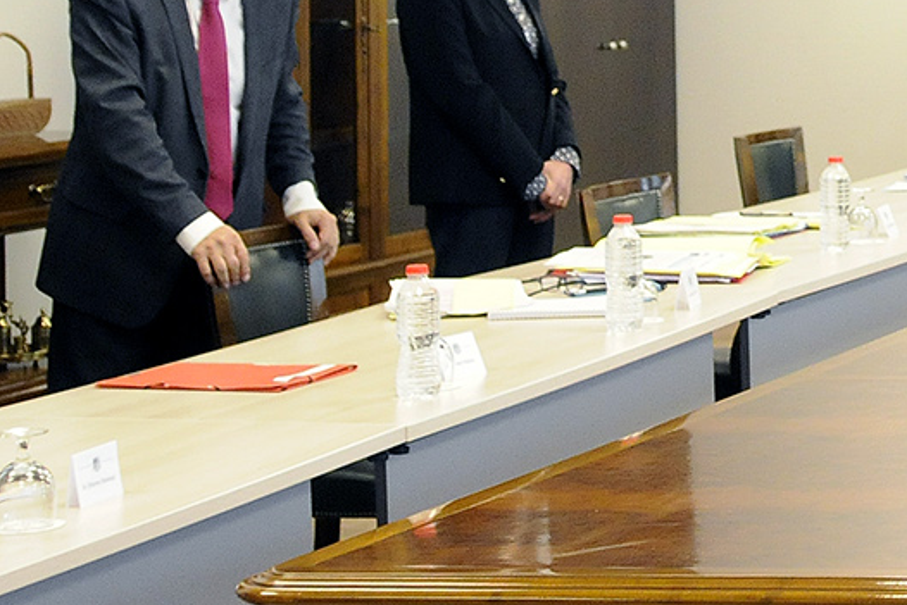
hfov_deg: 16.4
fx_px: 2873
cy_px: -87
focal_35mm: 114
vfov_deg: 11.8
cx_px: 1364
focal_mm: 20
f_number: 2.8
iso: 1250
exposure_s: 1/160
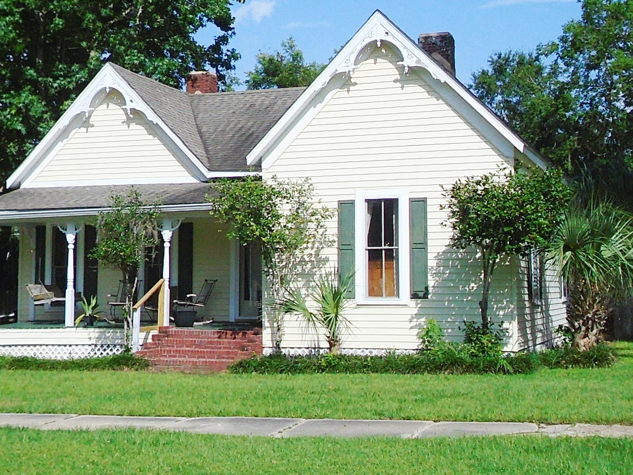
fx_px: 1061
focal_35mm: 58
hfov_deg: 33.2
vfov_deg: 25.2
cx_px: 310
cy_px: 196
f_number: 10.3
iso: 400
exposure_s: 1/800
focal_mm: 7.4
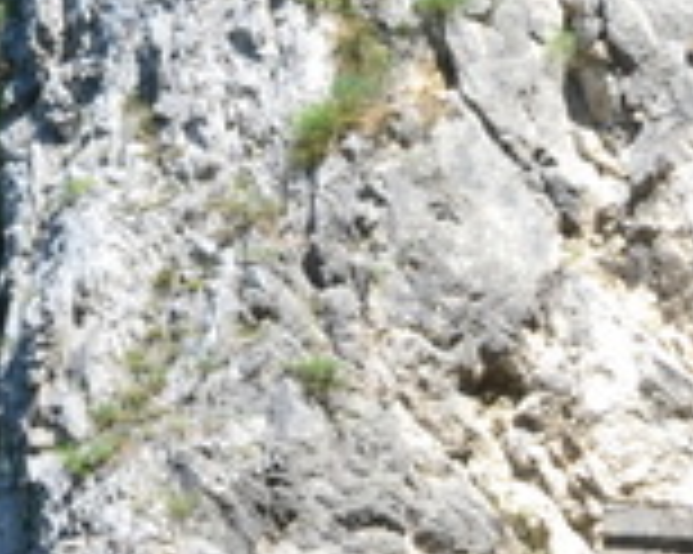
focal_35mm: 264
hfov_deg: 7.0
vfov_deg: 5.8
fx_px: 5411
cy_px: 892
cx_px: 1426
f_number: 9
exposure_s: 1/125
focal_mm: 36
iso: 400
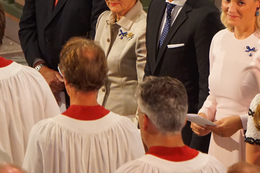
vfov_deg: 2.3
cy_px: 73
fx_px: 4247
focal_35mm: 588
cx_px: 168
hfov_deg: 3.5
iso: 3200
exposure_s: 1/50
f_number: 6.3
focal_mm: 180
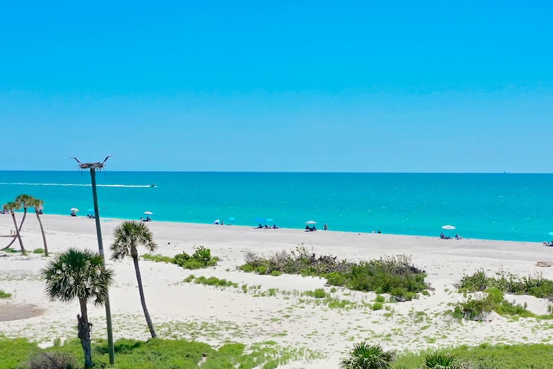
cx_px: 318
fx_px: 830
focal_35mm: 54
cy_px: 324
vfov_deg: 24.4
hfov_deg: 36.8
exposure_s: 1/500
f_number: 5.6
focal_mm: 10.26
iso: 100
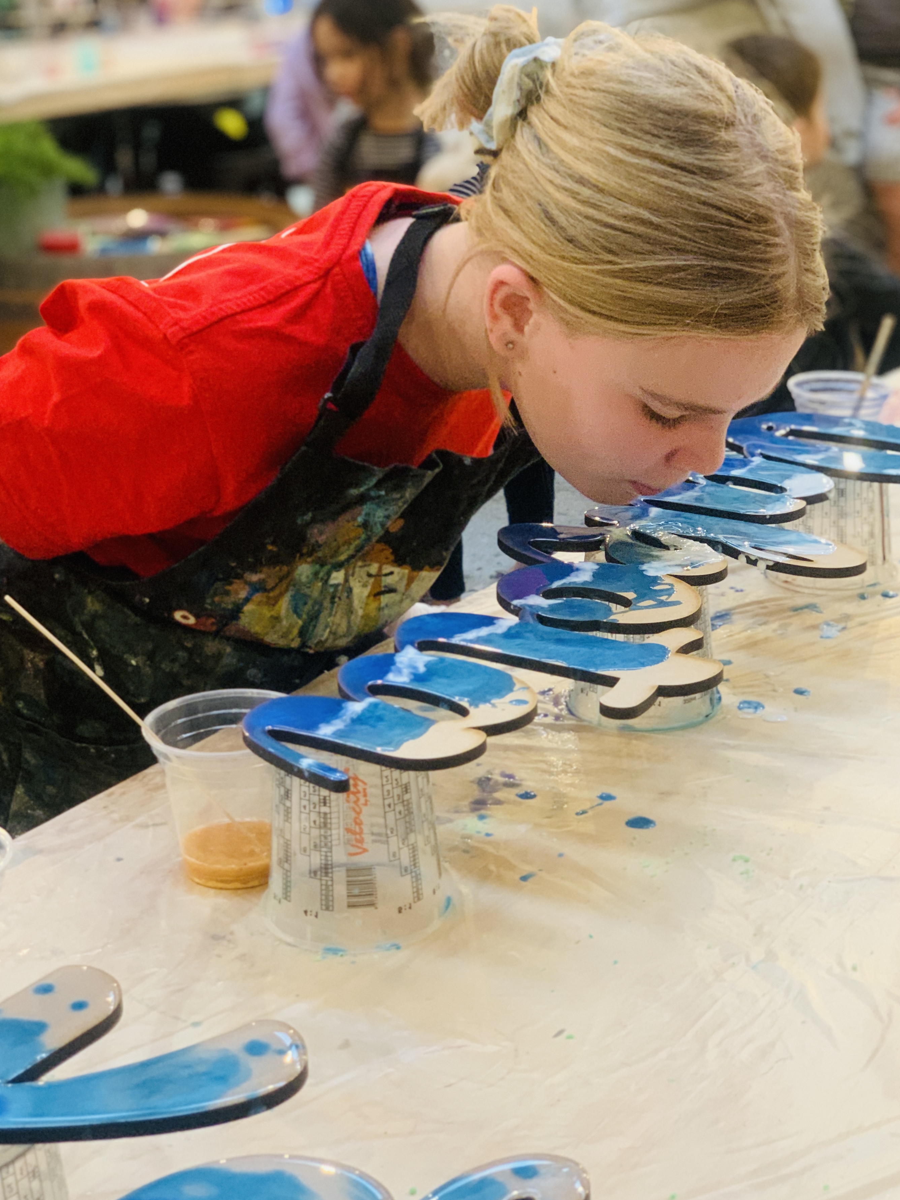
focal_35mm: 59
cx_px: 456
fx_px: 2046
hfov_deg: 24.8
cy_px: 583
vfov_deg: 32.7
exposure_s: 1/60
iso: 250
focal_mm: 6
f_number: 2.4
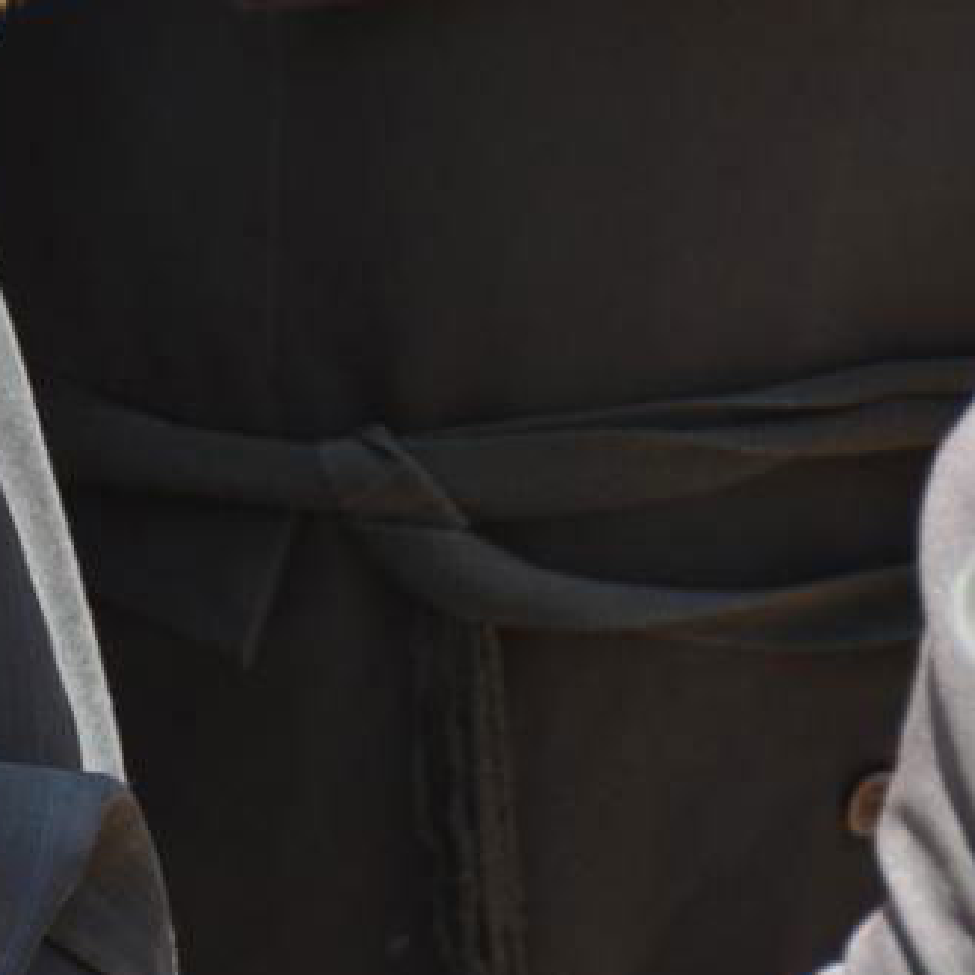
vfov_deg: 2.9
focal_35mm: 594
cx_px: -184
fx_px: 18929
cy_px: 36
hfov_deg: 2.9
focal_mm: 150
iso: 450
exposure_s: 1/250
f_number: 5.6
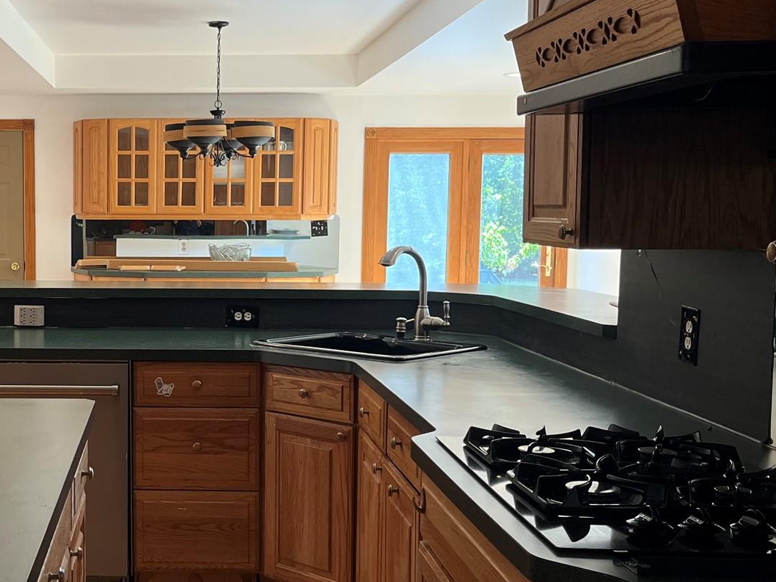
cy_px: 296
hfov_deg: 37.0
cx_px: 116
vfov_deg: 29.7
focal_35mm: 49
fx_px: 1098
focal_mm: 5.1
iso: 100
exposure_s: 1/120
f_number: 1.6
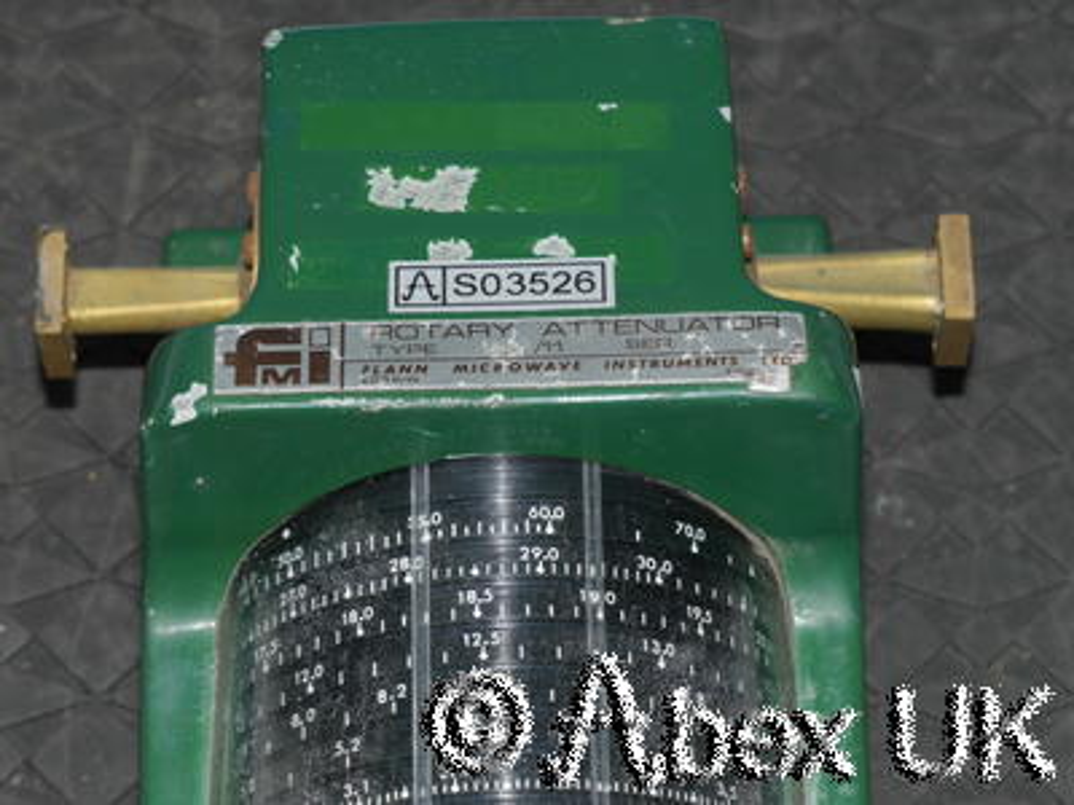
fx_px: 4033
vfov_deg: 11.4
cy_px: 402
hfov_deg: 15.2
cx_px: 537
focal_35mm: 130
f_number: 11
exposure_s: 1/60
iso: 400
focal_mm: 65
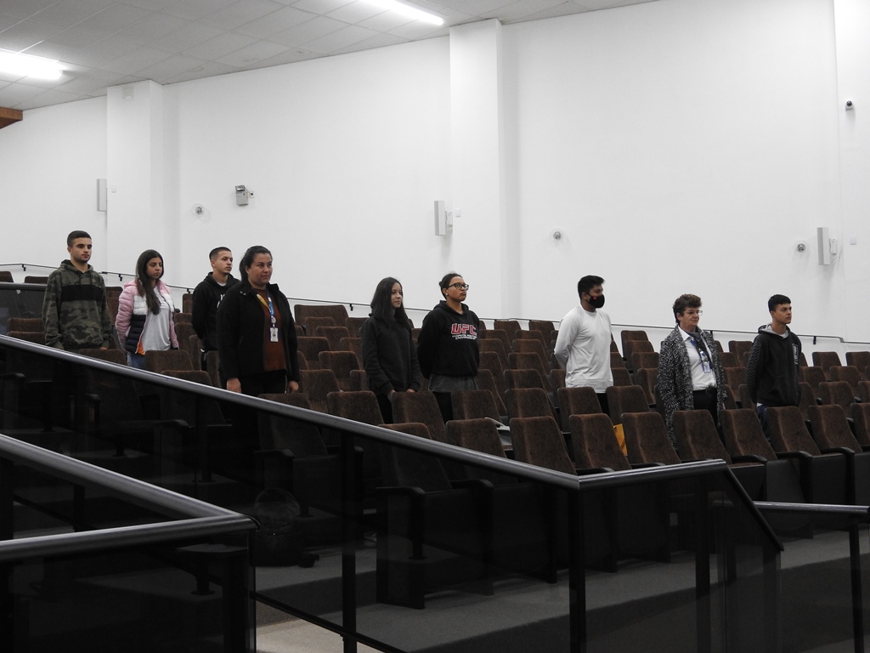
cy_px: 326
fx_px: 1257
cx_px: 435
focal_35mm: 50
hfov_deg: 38.2
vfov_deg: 29.1
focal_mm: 9
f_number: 4
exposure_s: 1/15
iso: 400
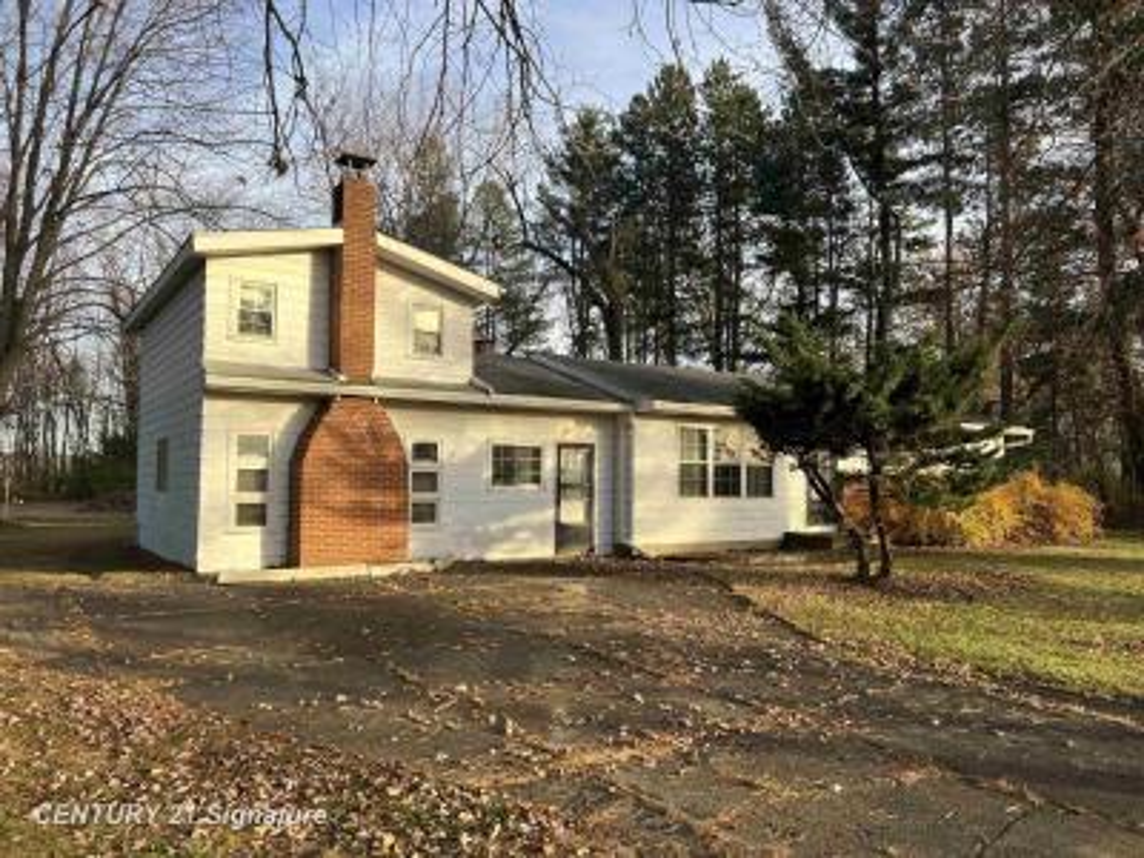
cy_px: 429
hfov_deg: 67.3
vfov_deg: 53.1
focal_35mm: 26
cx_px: 572
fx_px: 859
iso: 50
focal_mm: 5.7
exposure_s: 1/718
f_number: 1.5
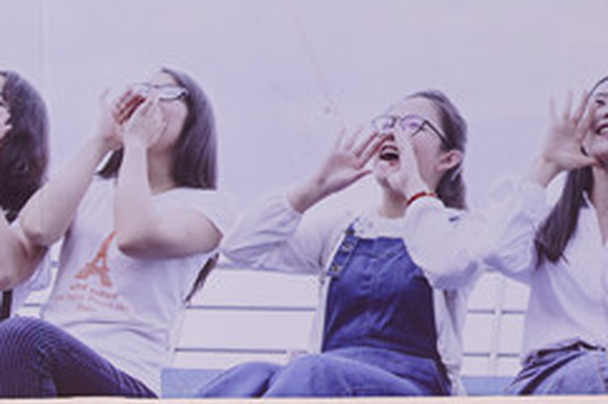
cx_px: -347
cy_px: -198
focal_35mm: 388
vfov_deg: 3.5
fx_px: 6548
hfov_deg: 5.3
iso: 100
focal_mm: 94
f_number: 8
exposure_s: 1/320
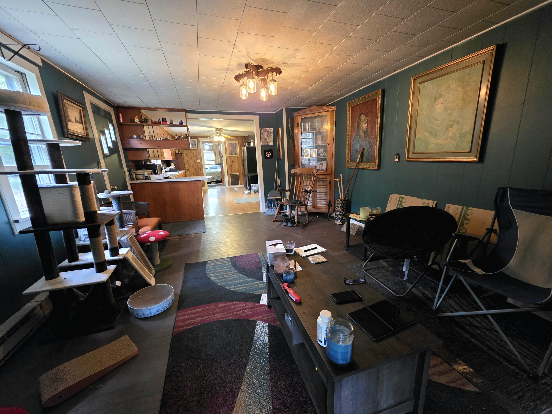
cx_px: 276
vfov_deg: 89.9
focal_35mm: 13
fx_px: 207
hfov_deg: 106.2
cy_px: 207
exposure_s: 1/40
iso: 800
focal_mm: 2.2
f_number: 1.9
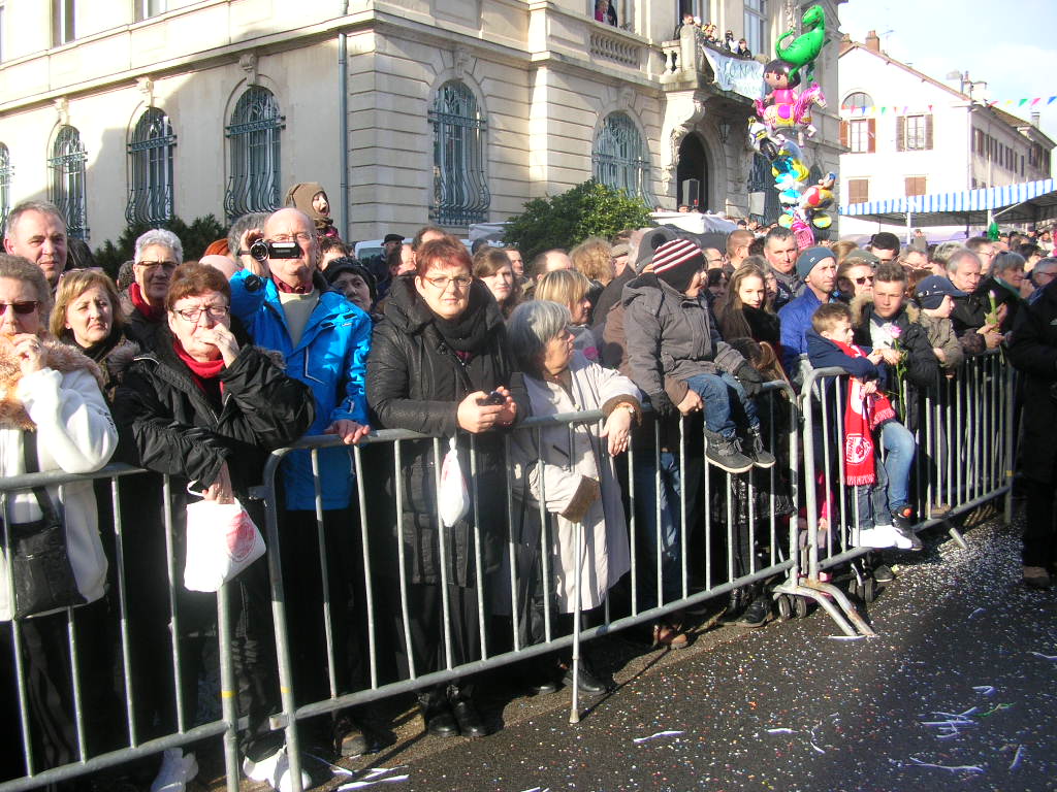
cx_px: 528
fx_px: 1069
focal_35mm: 35
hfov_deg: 52.6
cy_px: 396
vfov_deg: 40.7
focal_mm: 5.8
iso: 50
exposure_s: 1/376
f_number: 2.8
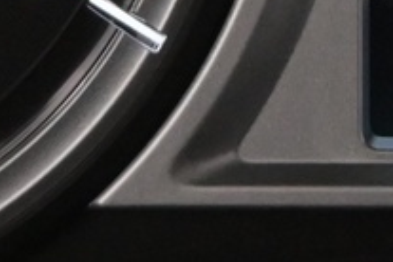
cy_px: -241
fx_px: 4168
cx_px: 606
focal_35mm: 382
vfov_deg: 3.6
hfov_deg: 5.3
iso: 2500
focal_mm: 32.5
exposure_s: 1/60
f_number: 5
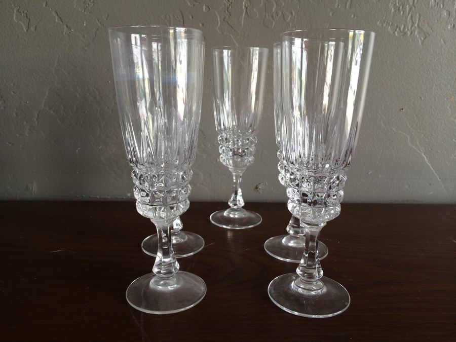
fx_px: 395
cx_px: 228
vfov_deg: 46.8
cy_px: 171
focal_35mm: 30
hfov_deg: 60.0
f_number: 2.2
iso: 40
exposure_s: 1/40
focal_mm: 4.12
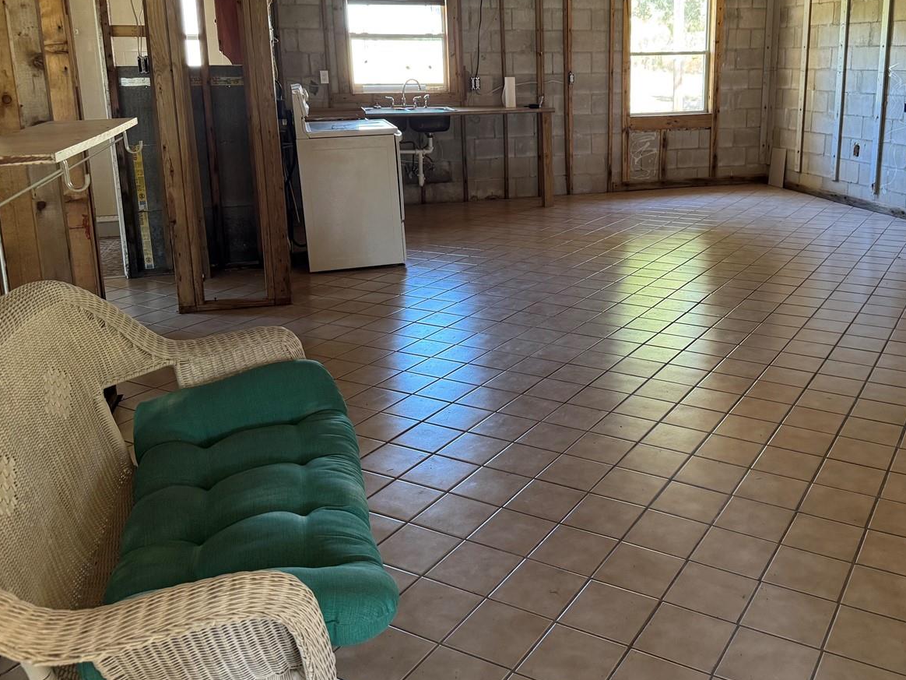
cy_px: 245
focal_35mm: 33
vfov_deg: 42.5
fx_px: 864
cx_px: 567
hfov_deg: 54.7
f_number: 1.78
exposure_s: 1/60
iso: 320
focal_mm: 6.76
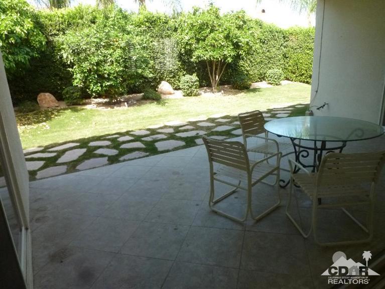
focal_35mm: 24
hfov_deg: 71.6
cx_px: 192
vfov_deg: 56.8
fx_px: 267
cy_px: 144
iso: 400
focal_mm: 4.3
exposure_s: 1/250
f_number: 4
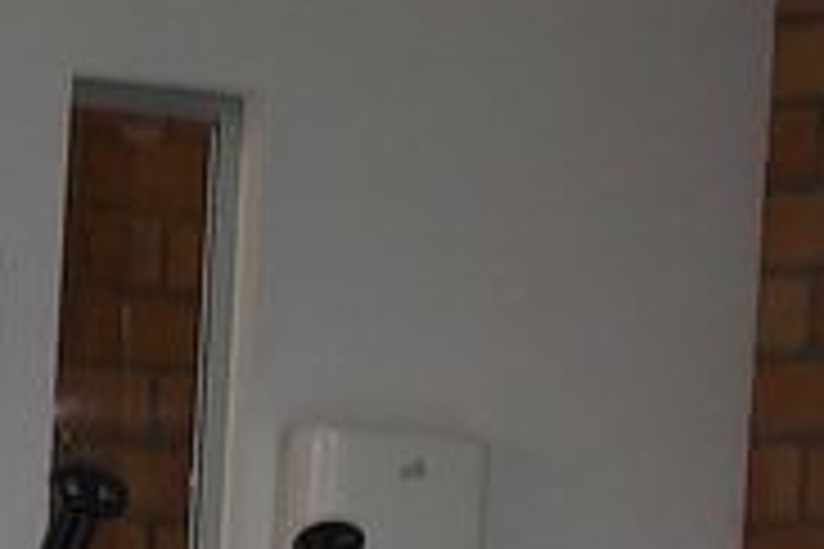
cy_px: 1206
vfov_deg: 5.9
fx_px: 5127
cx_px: -680
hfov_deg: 8.8
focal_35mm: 224
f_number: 3.5
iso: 400
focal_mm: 20
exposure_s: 1/4
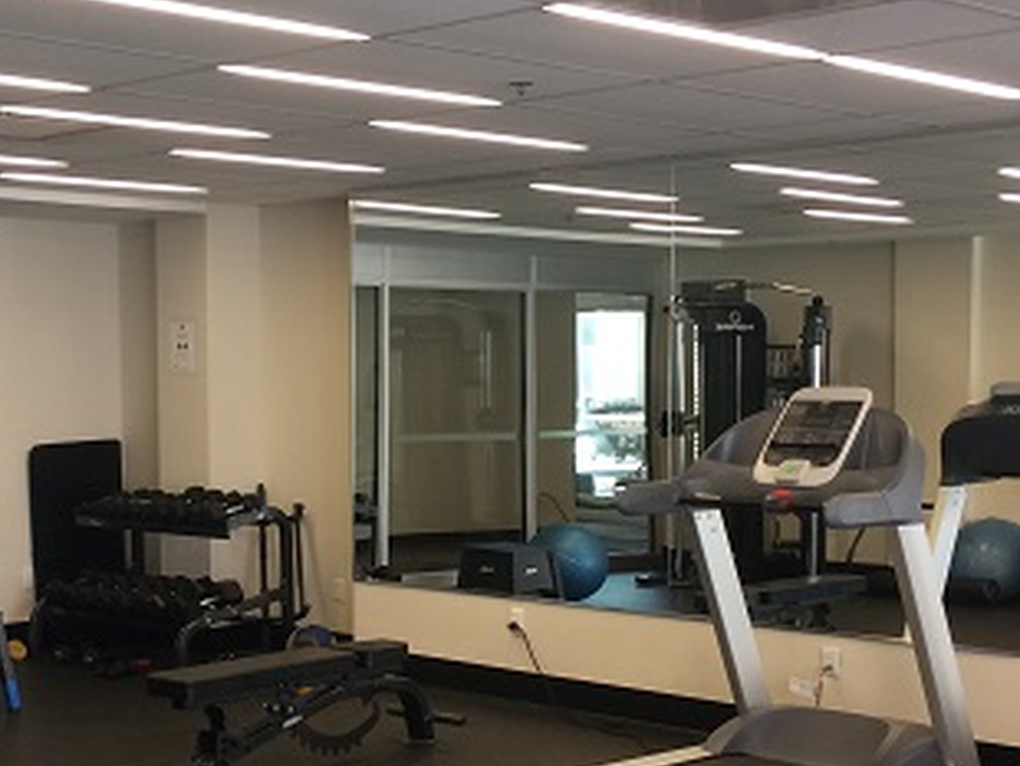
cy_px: 519
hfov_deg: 31.4
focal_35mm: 61
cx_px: 341
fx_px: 1799
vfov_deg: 23.9
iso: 64
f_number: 2.2
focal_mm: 4.15
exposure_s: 1/30
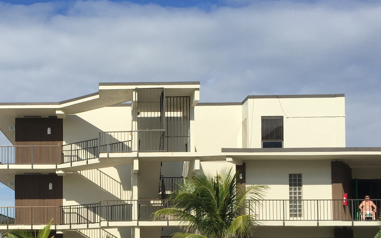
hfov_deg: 34.8
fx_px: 592
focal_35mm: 57
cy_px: 215
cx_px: 88
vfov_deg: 22.2
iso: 32
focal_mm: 4.15
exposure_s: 1/3968
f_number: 2.2
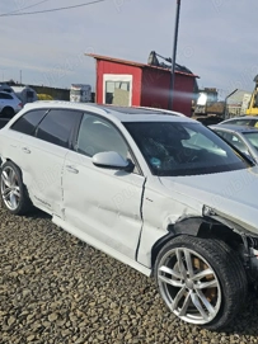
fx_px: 338
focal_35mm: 34
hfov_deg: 41.1
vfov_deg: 53.9
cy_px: 190
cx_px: 178
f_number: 1.7
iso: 10
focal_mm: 6.3
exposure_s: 1/1111
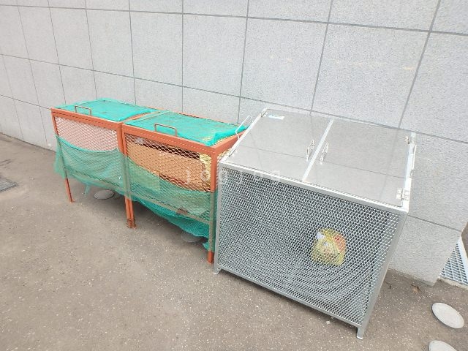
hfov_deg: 79.0
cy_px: 176
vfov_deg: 63.4
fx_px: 284
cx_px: 234
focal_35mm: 21
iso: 125
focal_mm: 3.7
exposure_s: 1/125
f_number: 3.5
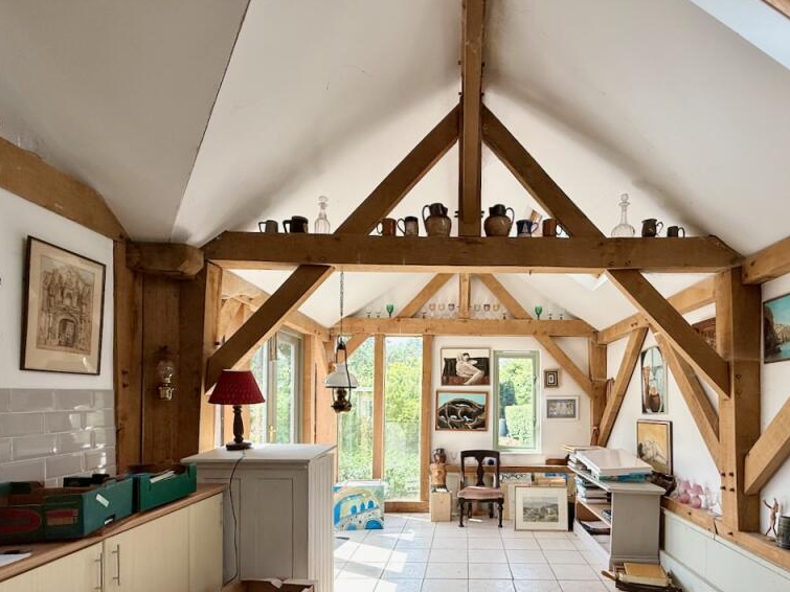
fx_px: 434
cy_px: 400
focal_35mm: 19
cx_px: 465
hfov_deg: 83.9
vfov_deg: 66.6
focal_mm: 2.22
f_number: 2.2
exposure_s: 1/347
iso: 64
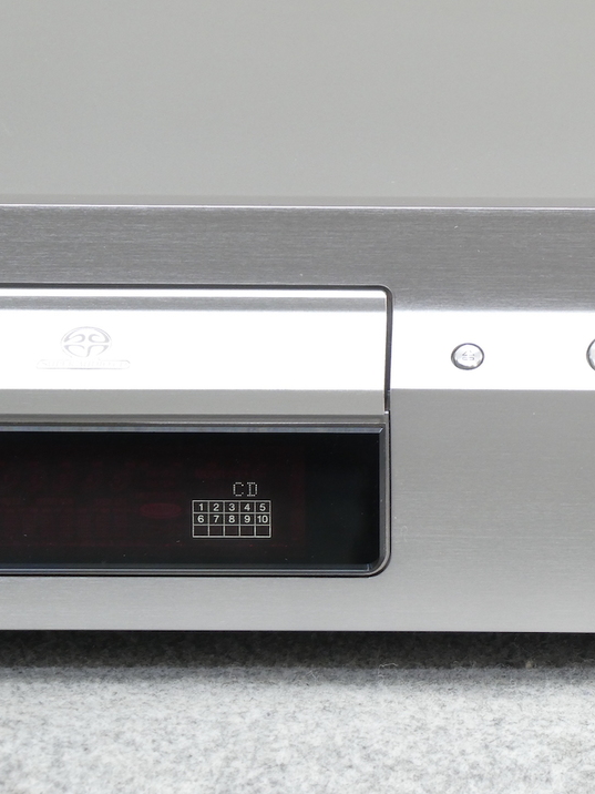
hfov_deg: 3.7
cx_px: 476
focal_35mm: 402
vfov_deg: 4.9
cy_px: 397
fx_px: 9213
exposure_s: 1/6
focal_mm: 53.8
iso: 200
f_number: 5.8
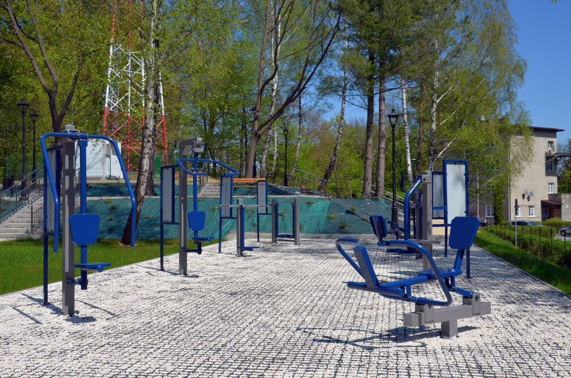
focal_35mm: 39
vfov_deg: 34.1
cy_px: 189
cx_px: 286
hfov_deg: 49.6
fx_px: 617
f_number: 8
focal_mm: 26
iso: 100
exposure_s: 1/250
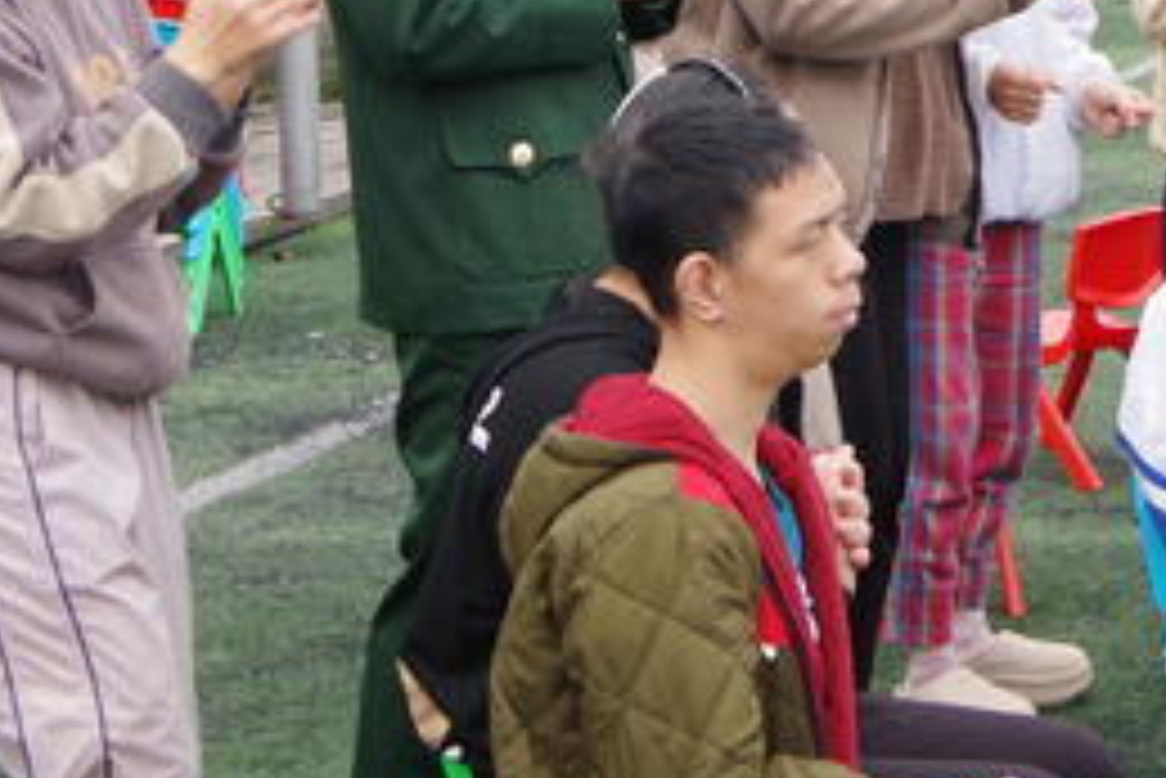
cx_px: 1504
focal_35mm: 118
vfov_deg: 11.5
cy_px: -83
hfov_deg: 16.4
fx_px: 3824
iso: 800
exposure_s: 1/80
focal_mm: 24
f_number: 6.3
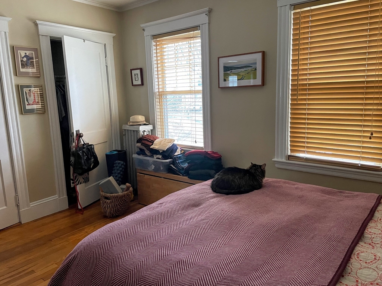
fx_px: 287
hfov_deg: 67.3
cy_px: 143
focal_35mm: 26
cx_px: 191
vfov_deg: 53.1
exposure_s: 1/60
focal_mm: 4.2
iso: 500
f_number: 1.6
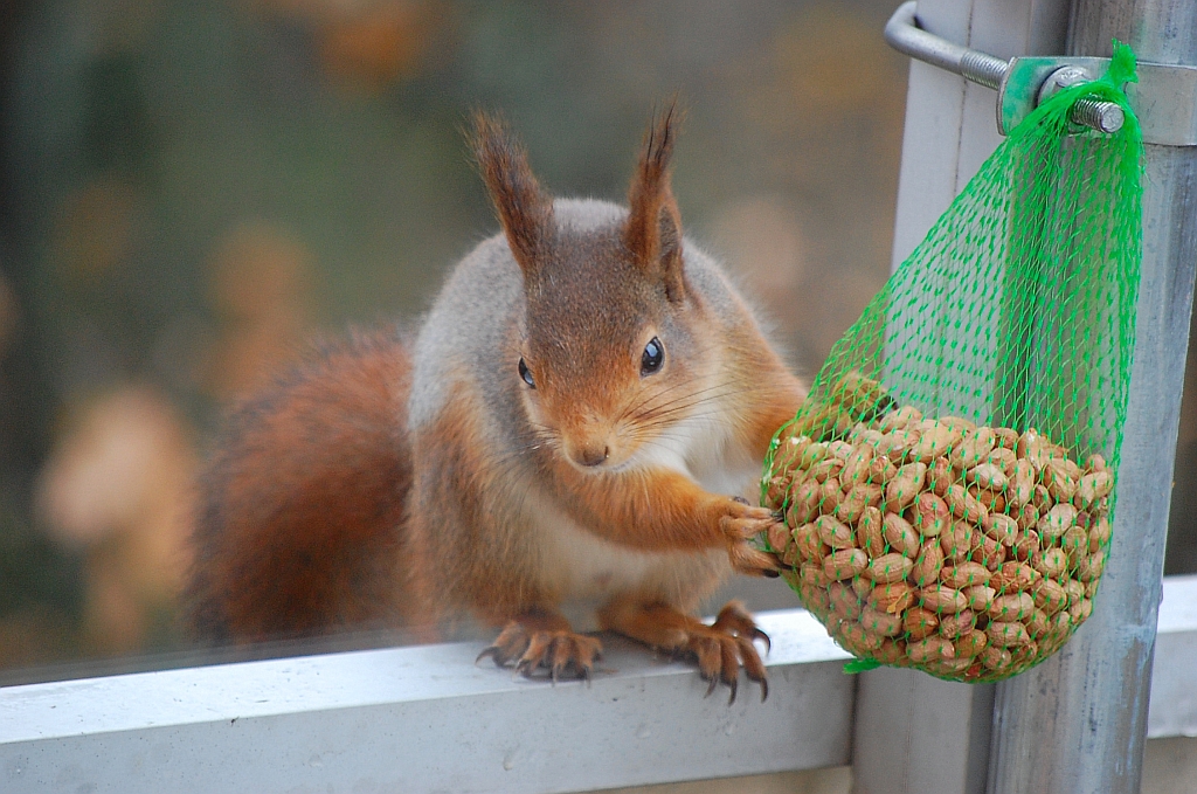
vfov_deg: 5.1
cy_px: 397
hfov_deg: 7.6
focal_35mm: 270
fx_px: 8962
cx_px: 598
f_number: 5.6
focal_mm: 180
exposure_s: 1/80
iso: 800
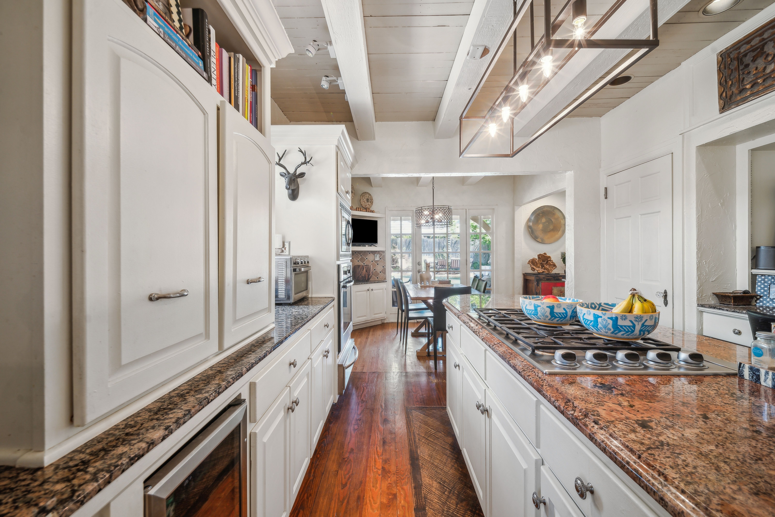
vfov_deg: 81.2
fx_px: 301
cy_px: 258
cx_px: 388
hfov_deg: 104.3
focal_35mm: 14
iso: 640
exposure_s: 1/10
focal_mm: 14
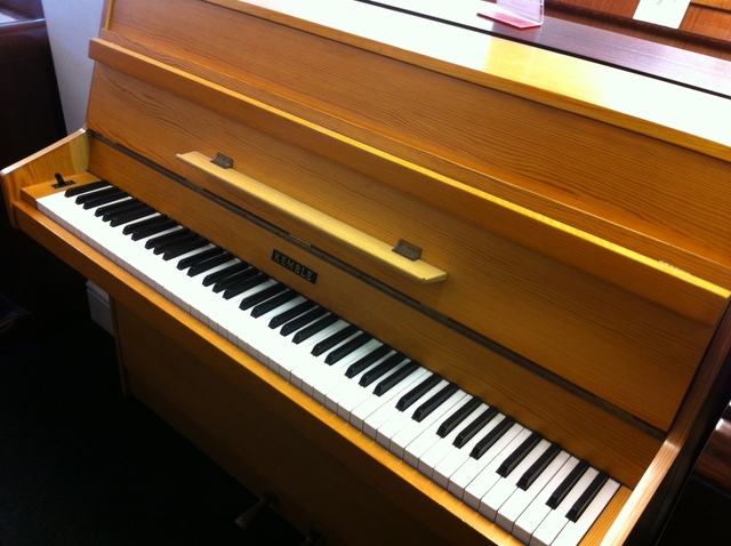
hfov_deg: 52.7
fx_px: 738
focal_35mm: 35
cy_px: 273
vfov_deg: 40.6
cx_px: 366
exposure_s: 1/15
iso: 125
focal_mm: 3.85
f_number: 2.8
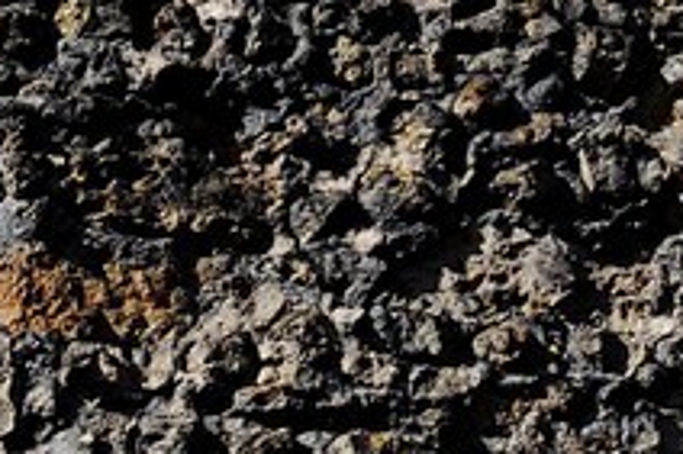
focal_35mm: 241
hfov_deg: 7.0
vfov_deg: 5.4
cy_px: 1246
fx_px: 4569
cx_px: -1801
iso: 200
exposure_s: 1/160
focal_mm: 32
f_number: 9
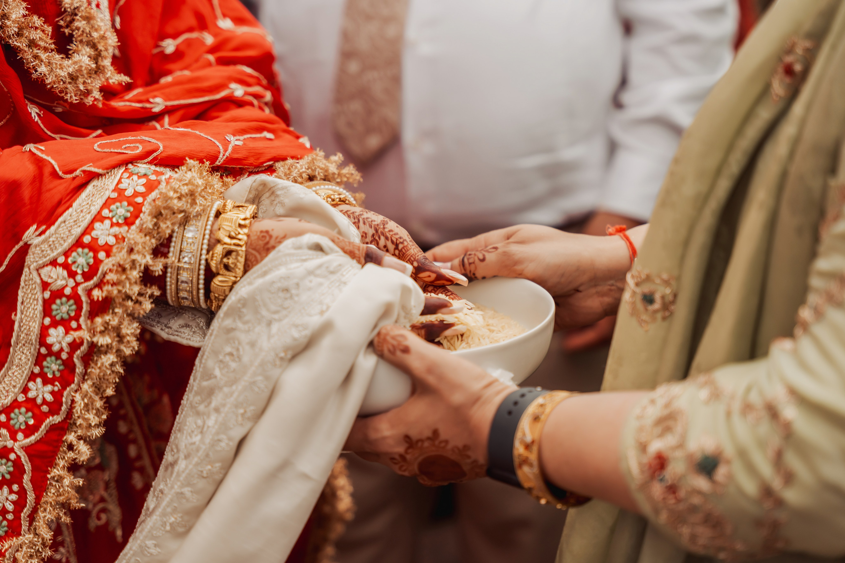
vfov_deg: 19.5
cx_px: 422
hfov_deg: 28.8
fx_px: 1643
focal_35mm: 70
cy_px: 282
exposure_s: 1/2000
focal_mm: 70
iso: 100
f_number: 2.8
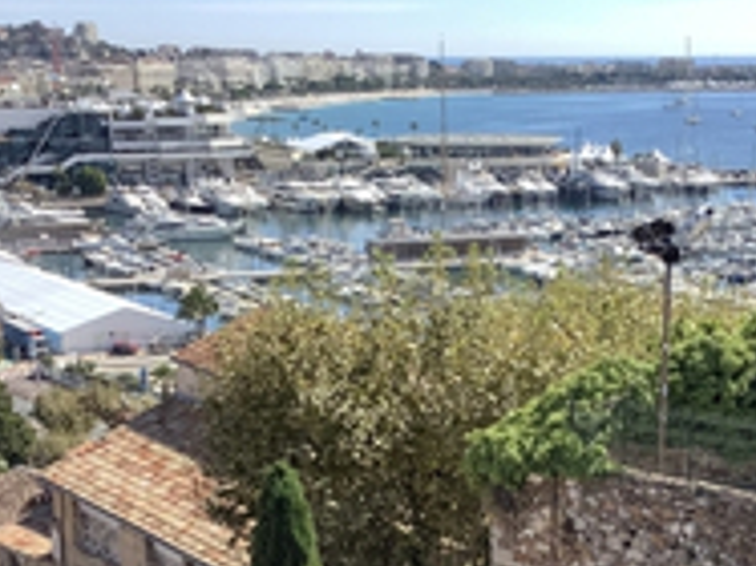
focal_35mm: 73
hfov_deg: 26.6
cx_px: 473
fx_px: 1593
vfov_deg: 19.5
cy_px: 586
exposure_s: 1/849
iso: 25
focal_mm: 3.3
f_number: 2.4
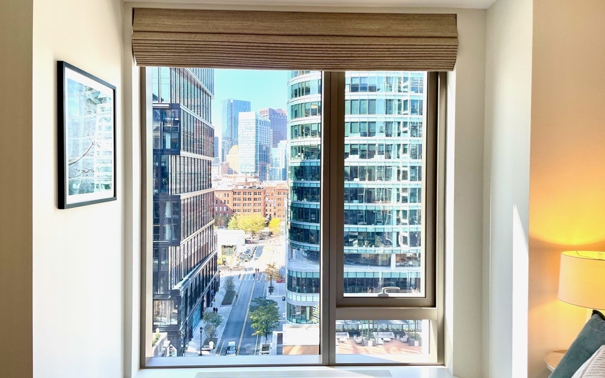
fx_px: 462
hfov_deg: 66.5
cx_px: 302
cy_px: 205
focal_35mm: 28
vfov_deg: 44.5
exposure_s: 1/202
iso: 32
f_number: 1.6
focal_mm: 4.2
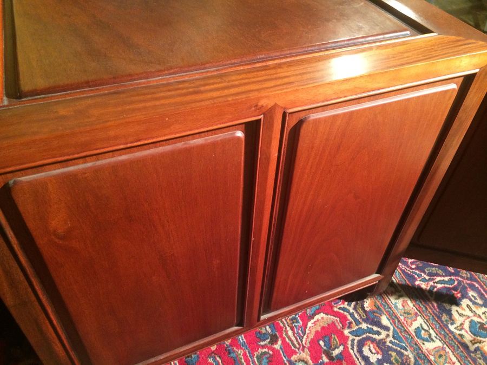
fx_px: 422
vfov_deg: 46.8
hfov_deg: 60.0
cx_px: 244
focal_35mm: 30
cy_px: 182
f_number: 2.2
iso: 250
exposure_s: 1/30
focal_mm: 4.12
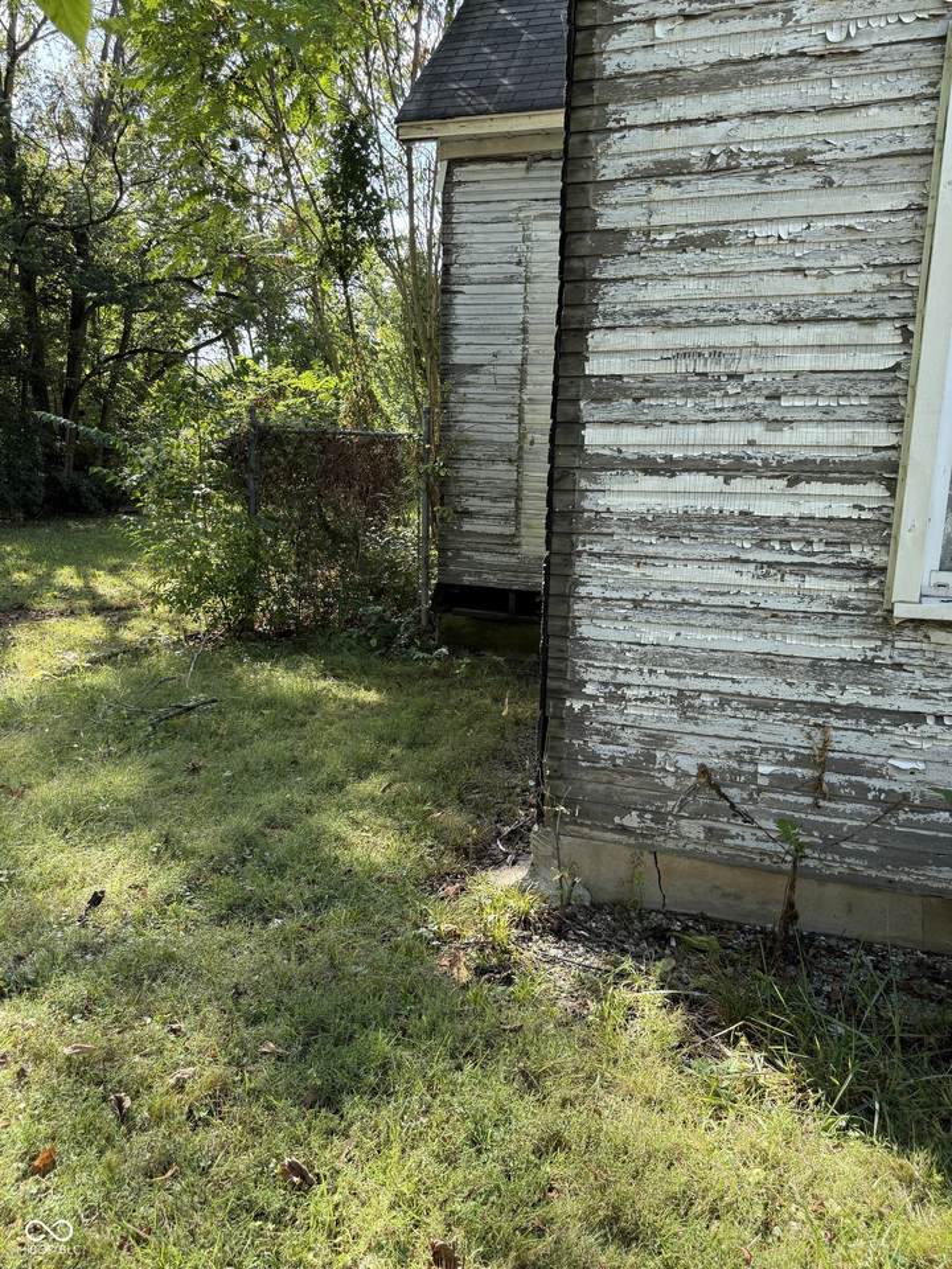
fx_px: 880
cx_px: 476
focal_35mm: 24
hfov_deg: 56.8
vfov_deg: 71.6
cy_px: 634
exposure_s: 1/788
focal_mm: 6.76
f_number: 1.78
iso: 100
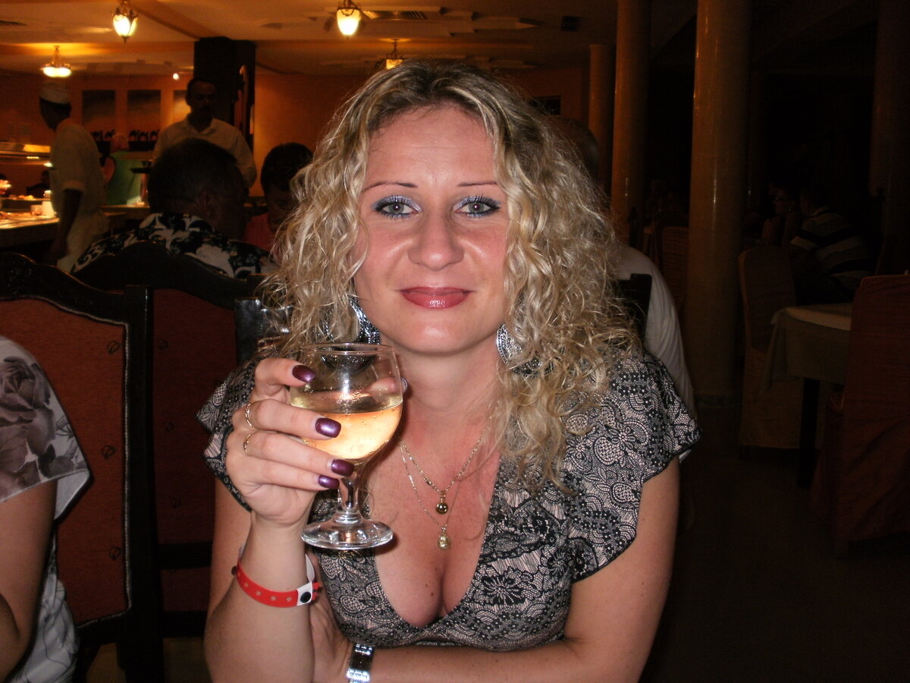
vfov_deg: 39.7
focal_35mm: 36
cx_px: 455
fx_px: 946
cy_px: 342
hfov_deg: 51.4
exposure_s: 1/30
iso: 125
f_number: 3.5
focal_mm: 6.3
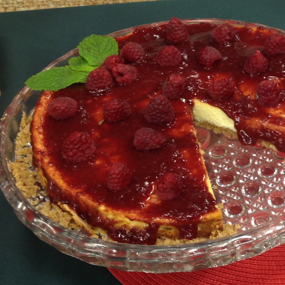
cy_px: 157
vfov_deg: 22.2
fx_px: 727
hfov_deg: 21.0
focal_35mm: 78
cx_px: 319
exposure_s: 1/24
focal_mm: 4.28
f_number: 2.4
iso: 50
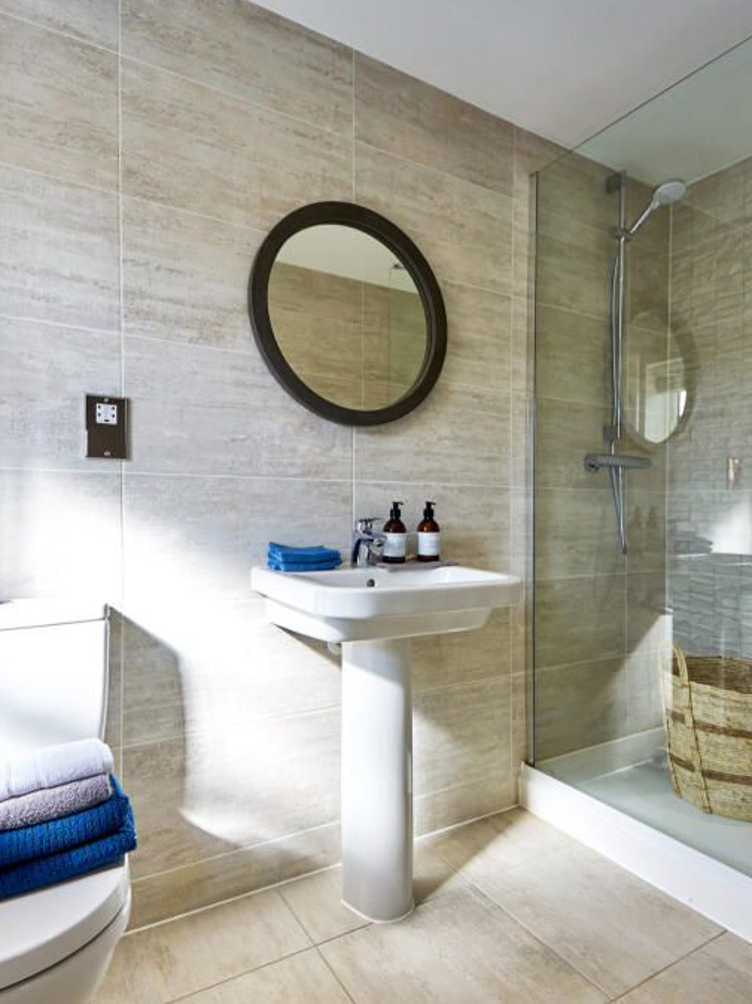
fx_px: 572
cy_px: 501
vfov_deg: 82.5
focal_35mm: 20
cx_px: 389
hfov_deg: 66.6
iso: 200
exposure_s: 1/25
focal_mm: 9
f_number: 8
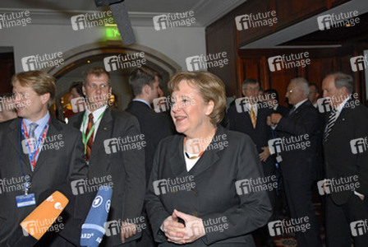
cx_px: 184
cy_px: 124
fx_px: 368
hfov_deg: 53.1
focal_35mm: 36
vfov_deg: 37.0
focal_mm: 24
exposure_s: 1/80
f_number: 4.5
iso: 500
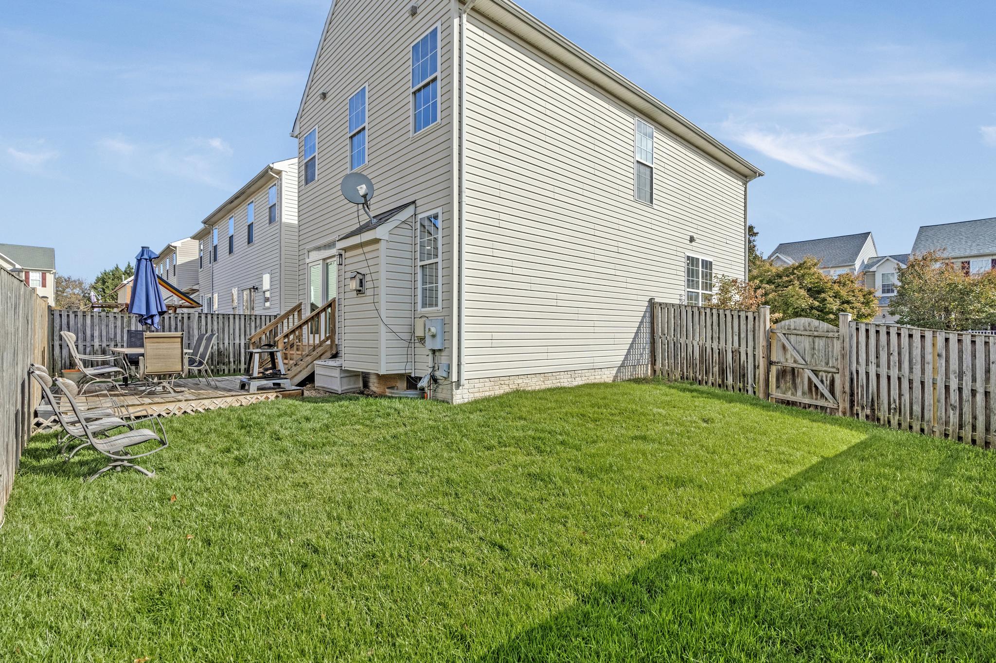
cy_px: 332
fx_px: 442
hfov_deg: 96.8
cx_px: 498
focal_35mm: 16
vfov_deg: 73.7
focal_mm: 16
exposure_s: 1/2500
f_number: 7.1
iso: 1250
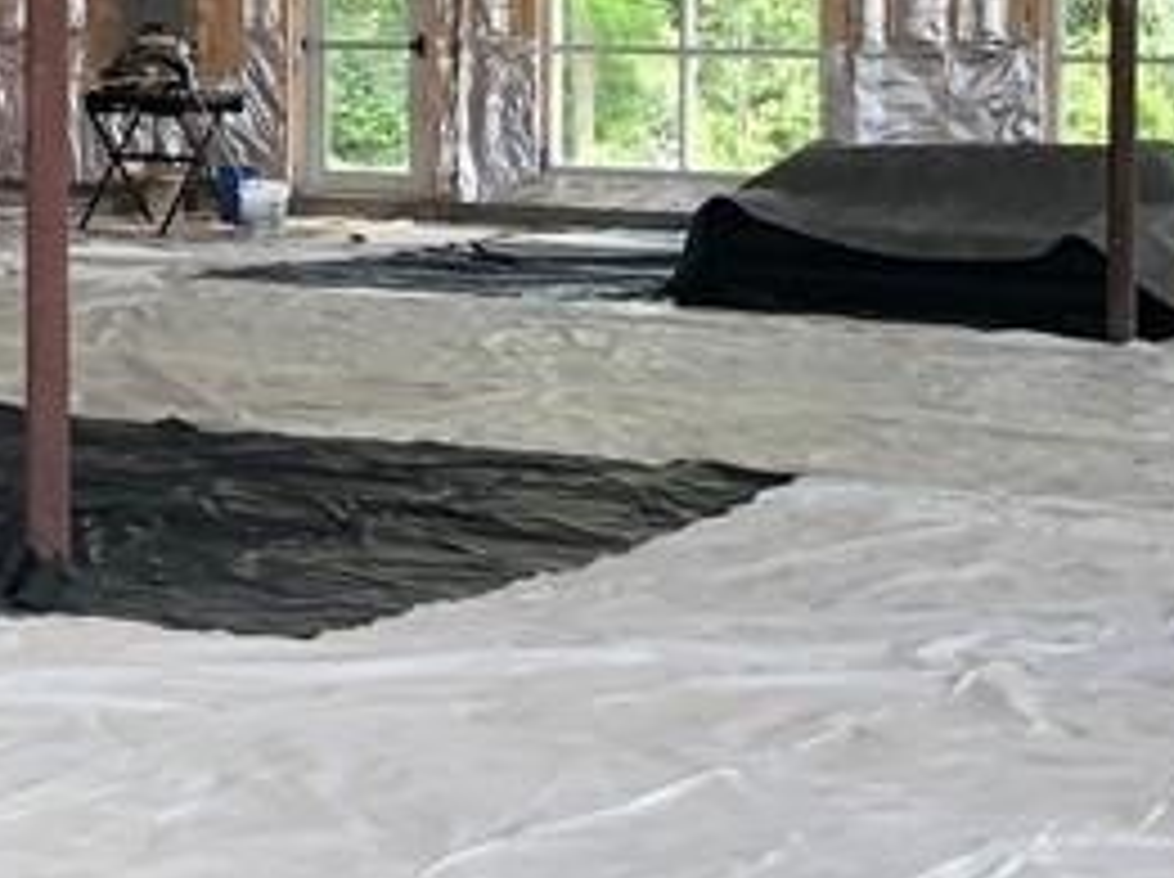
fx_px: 3726
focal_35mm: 110
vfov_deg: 13.2
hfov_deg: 16.1
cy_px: -50
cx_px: -702
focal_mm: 3.99
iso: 40
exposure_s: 1/120
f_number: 1.8
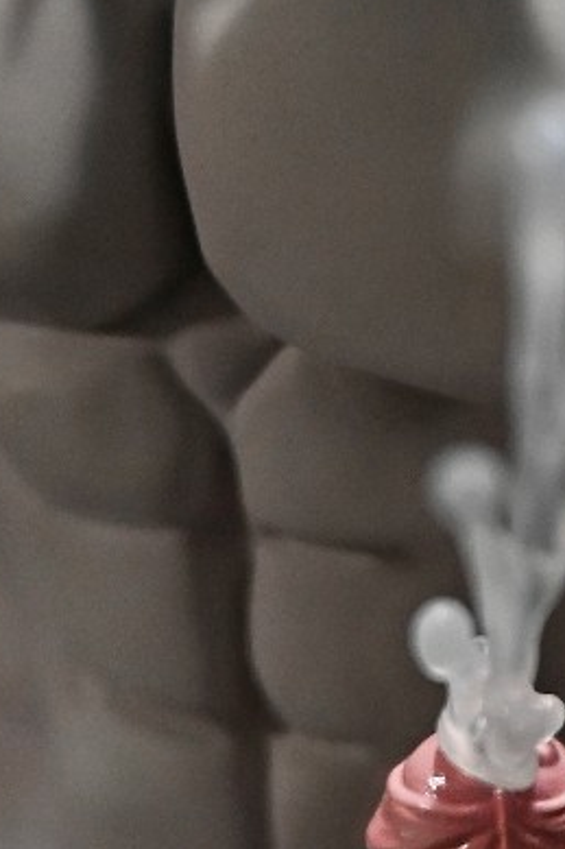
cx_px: 637
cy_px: 255
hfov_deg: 5.1
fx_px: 6361
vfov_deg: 7.6
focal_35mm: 270
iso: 4500
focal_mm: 70
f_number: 2.8
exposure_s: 1/80
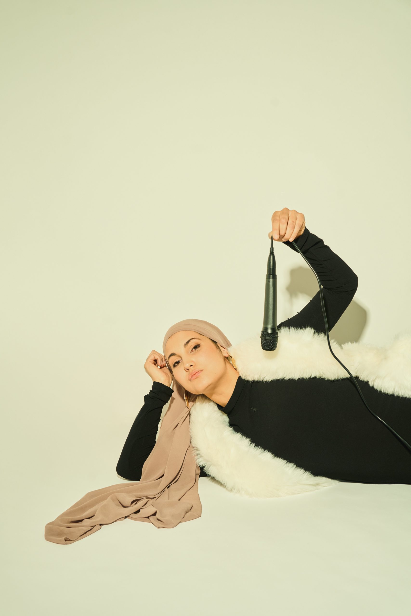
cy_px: 308
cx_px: 206
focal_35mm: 37
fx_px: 633
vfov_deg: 51.9
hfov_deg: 35.9
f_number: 5.6
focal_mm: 37
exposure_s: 1/125
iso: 500
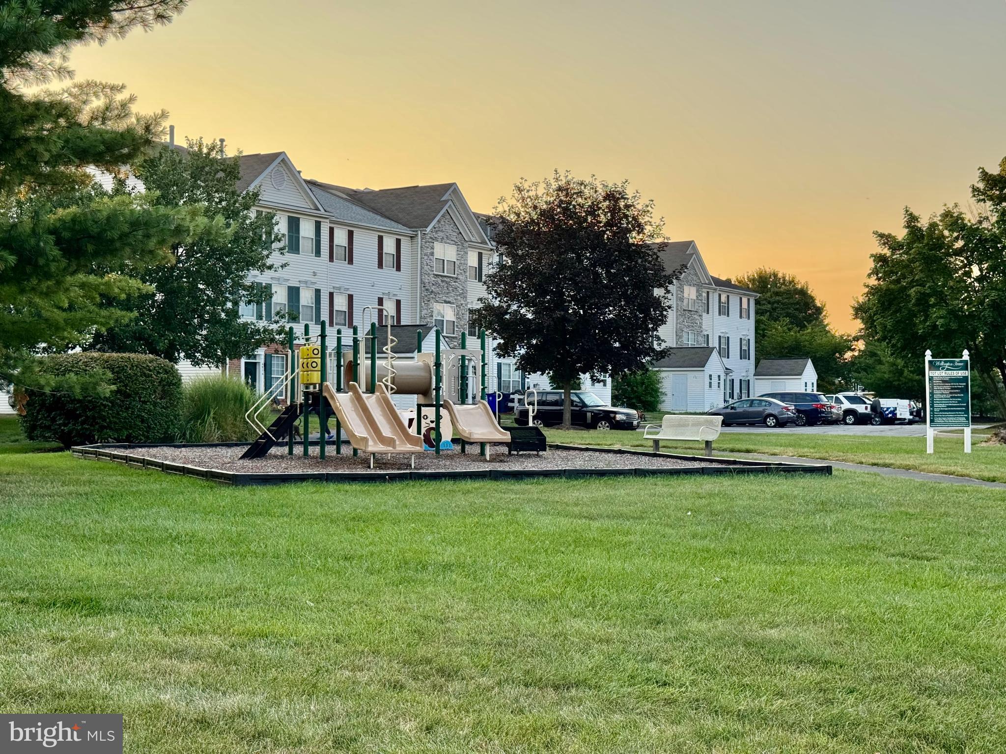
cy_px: 377
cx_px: 503
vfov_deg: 30.3
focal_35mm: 48
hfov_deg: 39.7
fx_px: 1395
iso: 64
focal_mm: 6.76
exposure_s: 1/747
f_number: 1.78
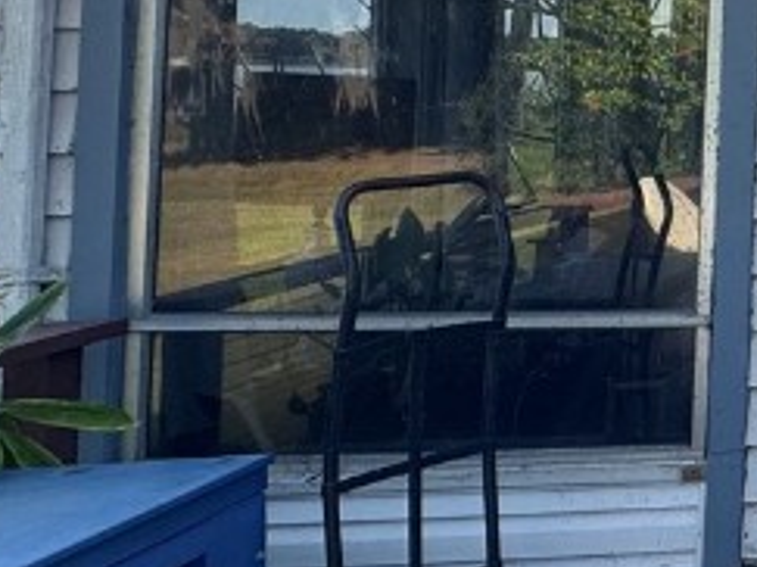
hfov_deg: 20.9
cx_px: 1399
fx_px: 1290
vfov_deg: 24.0
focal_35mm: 59
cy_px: 47
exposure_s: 1/741
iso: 50
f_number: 2.2
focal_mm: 2.22
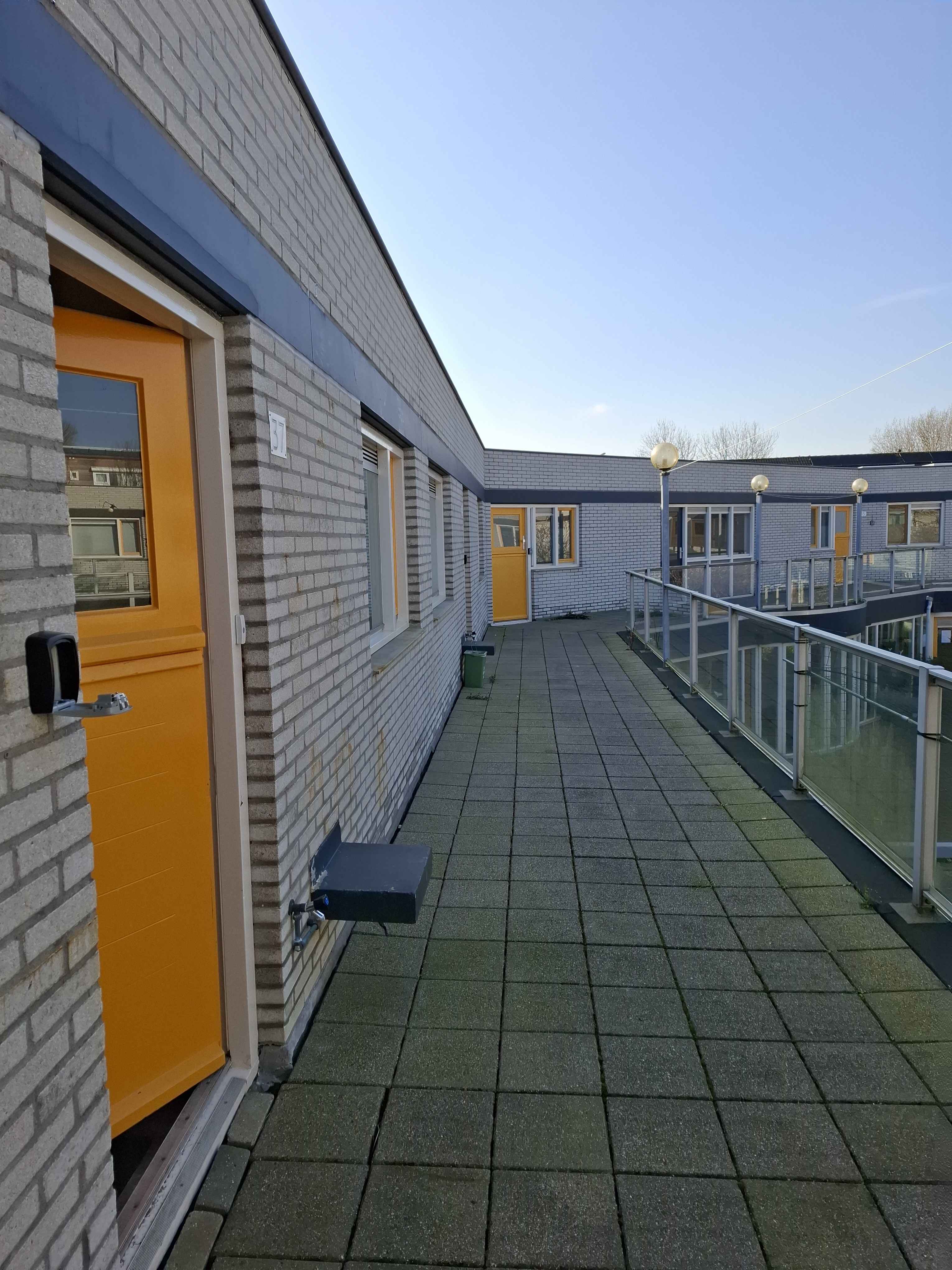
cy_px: 635
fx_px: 843
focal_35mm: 23
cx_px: 476
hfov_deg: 58.9
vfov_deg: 73.9
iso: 50
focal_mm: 5.54
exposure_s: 1/1563
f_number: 1.8
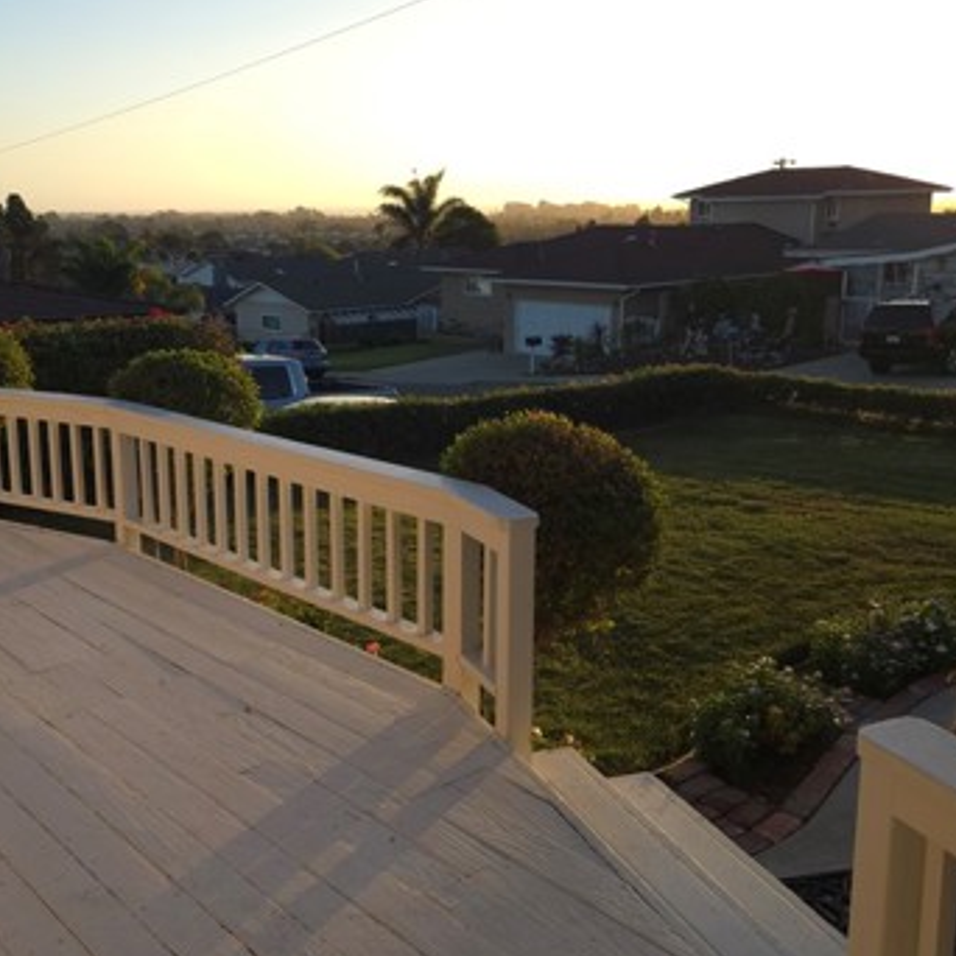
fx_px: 1187
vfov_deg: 43.9
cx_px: 349
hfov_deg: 43.5
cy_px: 472
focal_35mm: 38
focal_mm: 5.4
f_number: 1.8
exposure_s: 1/754
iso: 50
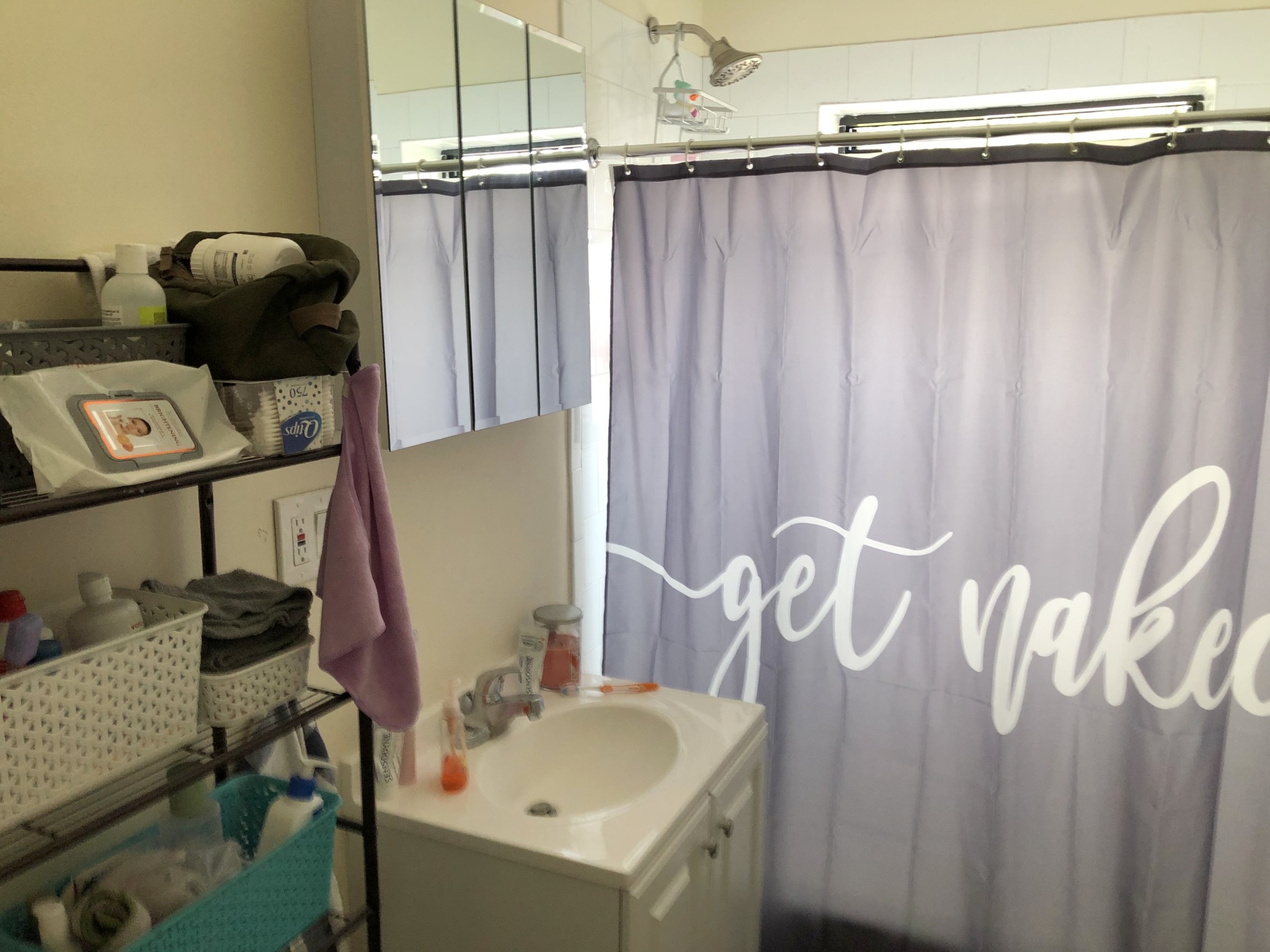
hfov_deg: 63.4
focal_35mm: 28
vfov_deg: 49.7
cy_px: 476
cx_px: 635
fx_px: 1027
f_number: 1.8
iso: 40
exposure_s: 1/24
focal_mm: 3.99
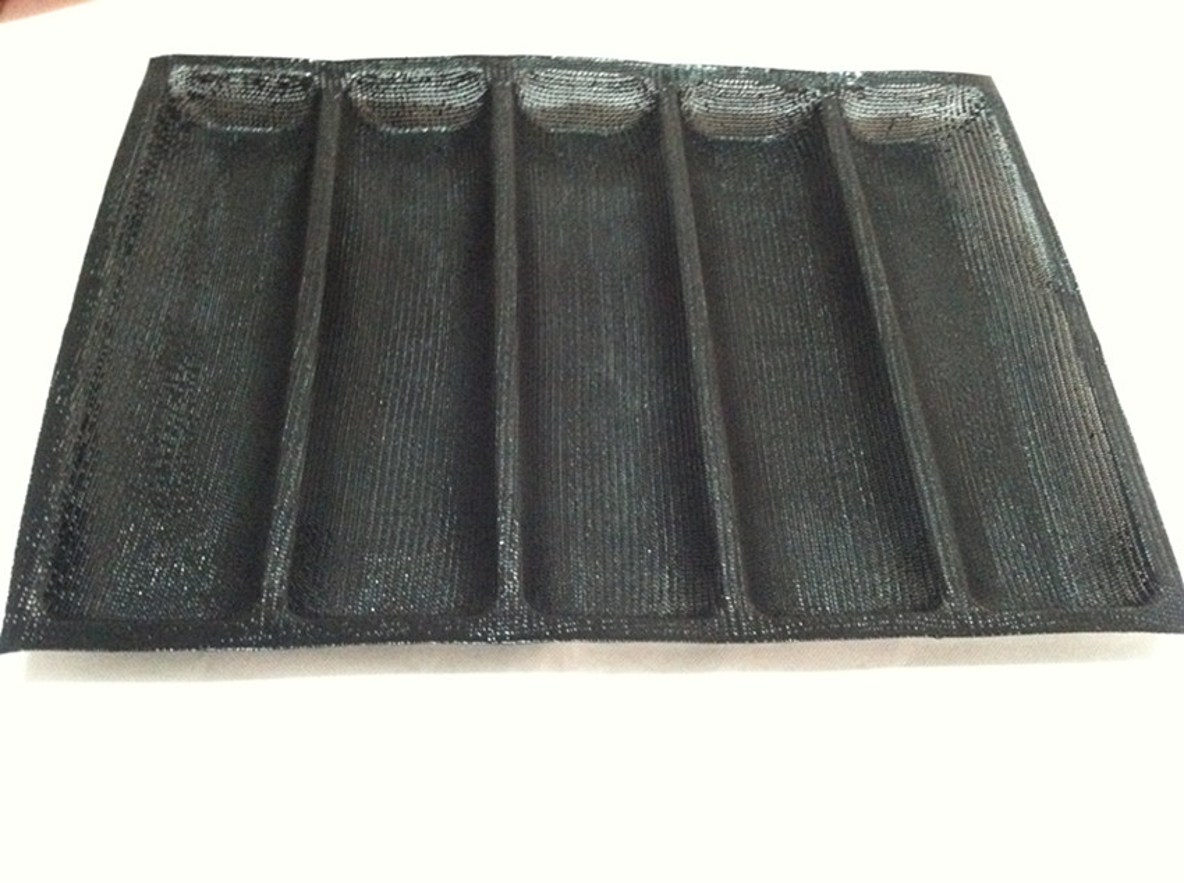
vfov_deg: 40.6
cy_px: 442
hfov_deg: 52.7
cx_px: 592
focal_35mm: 35
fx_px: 1195
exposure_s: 1/17
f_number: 2.8
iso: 1000
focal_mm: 3.85
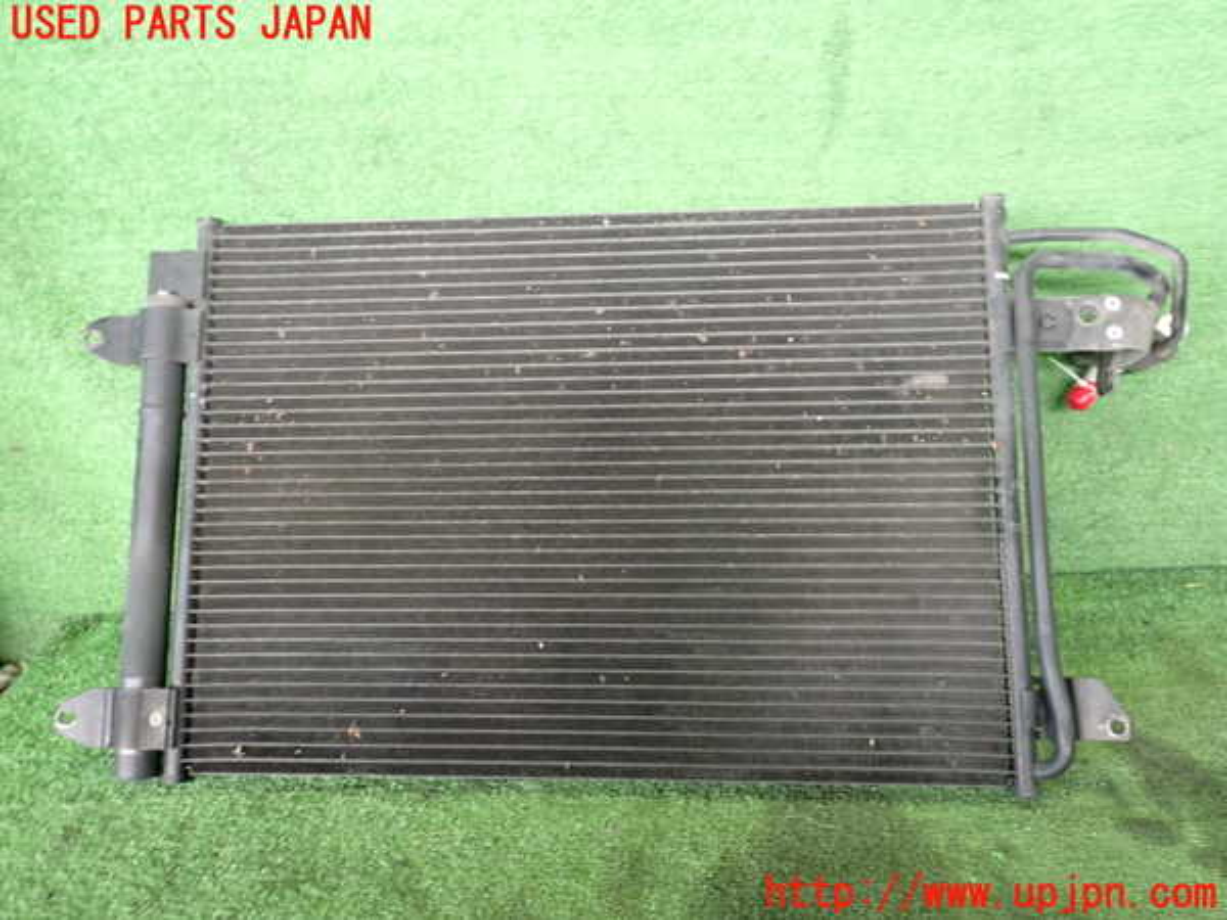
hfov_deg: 60.0
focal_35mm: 30
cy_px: 460
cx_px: 614
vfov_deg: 46.8
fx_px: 1063
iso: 400
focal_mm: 5.4
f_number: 2.3
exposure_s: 1/30
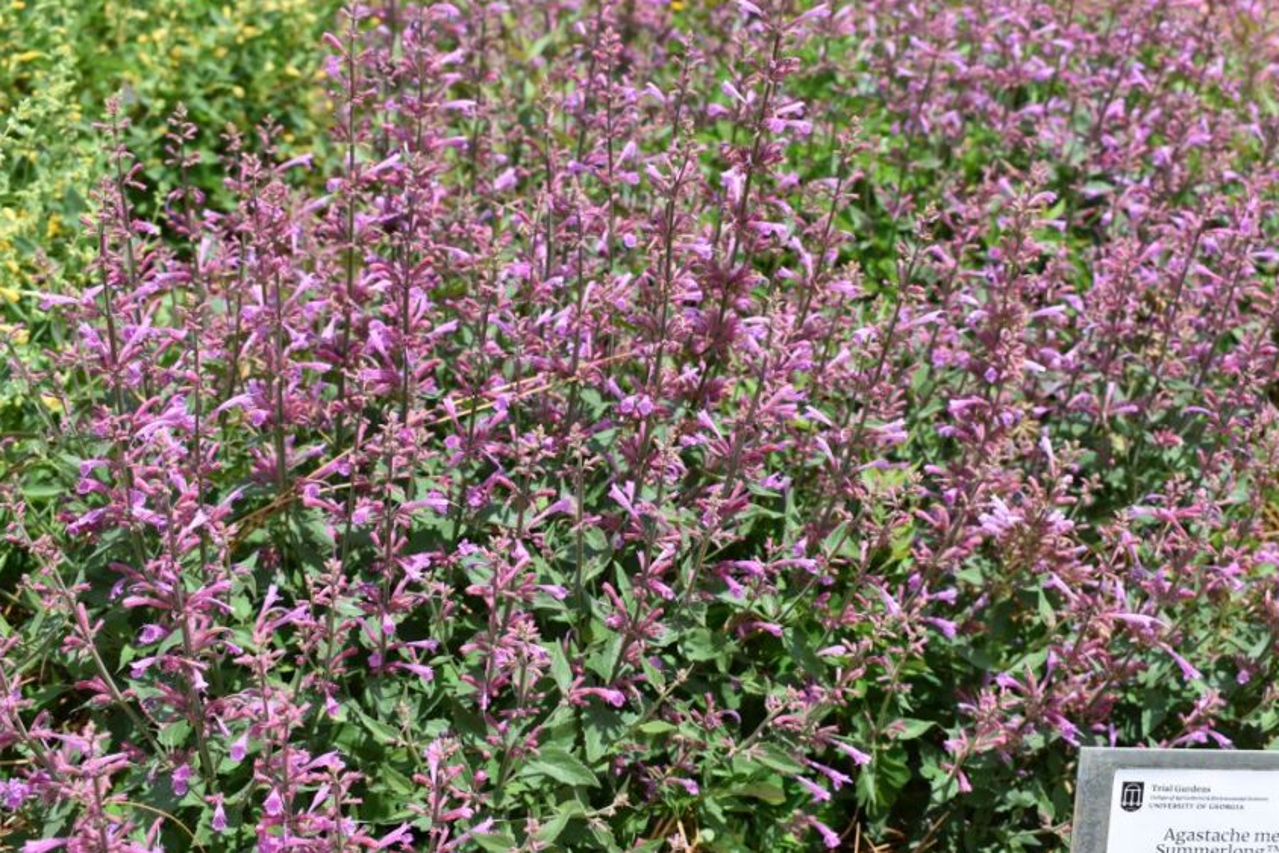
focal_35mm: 45
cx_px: 636
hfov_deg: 44.0
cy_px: 424
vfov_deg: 30.2
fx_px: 1582
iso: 100
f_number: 8
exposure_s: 1/250
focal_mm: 29
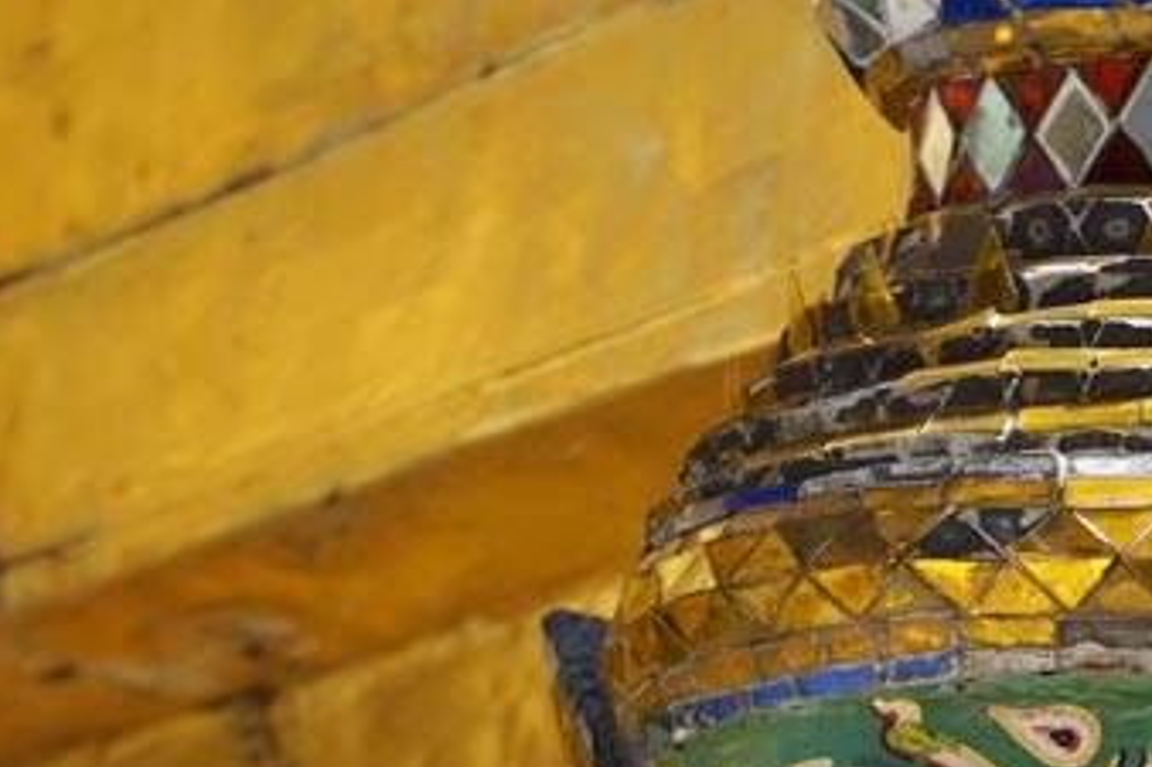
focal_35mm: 205
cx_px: 1155
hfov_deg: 10.0
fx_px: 6557
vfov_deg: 6.6
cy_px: 1012
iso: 100
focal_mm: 70
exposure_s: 1/250
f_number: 7.1
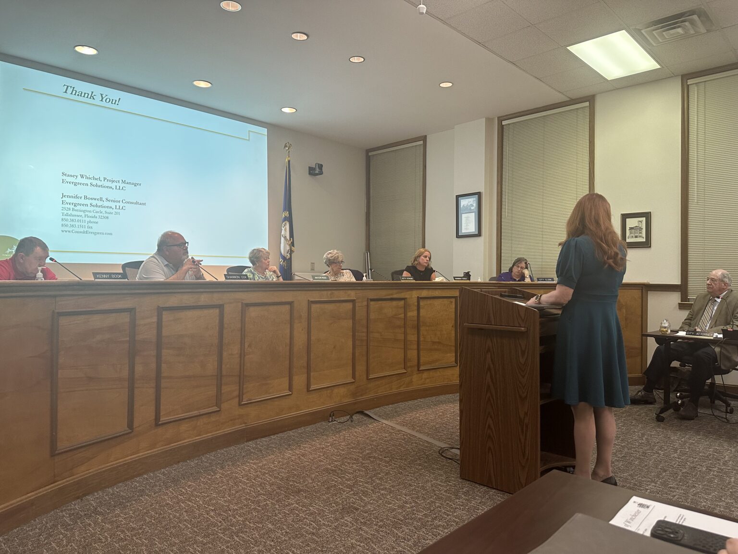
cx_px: 369
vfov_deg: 56.8
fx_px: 512
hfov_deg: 71.6
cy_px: 277
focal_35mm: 24
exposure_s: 1/120
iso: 200
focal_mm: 6.86
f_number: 1.78
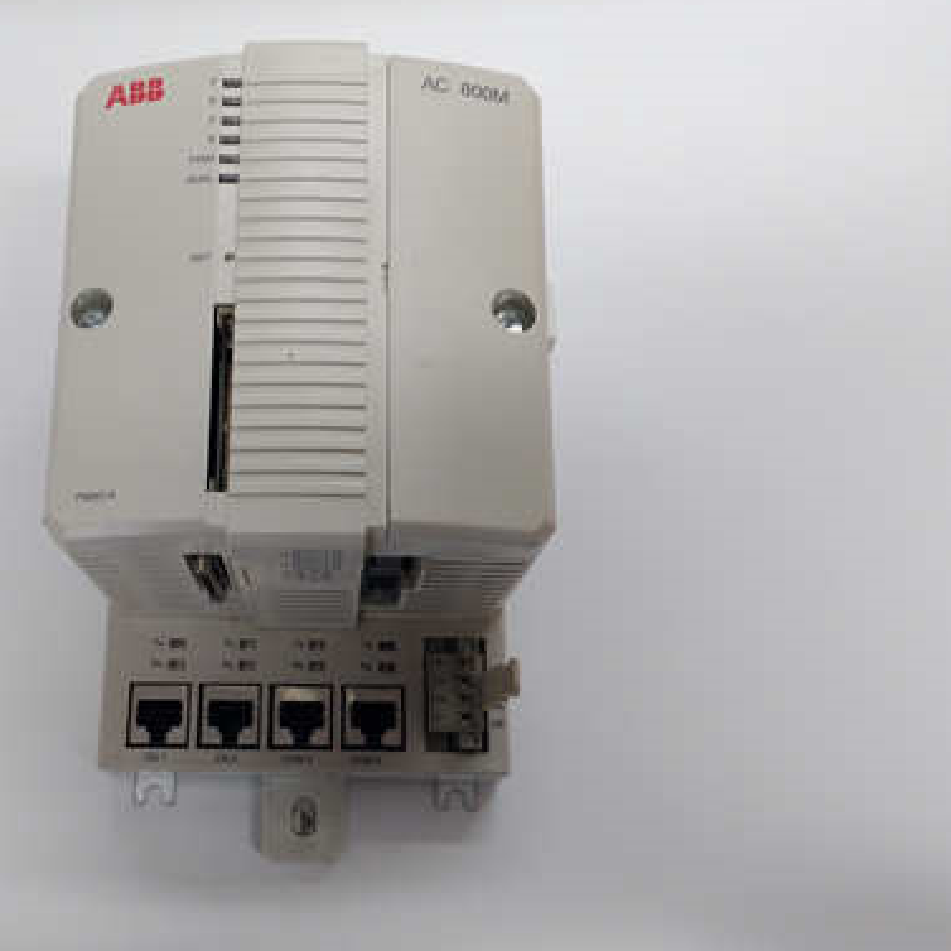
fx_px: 1181
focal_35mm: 38
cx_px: 310
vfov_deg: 43.8
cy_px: 452
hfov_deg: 43.2
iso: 110
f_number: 2
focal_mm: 3.79
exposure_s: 1/33
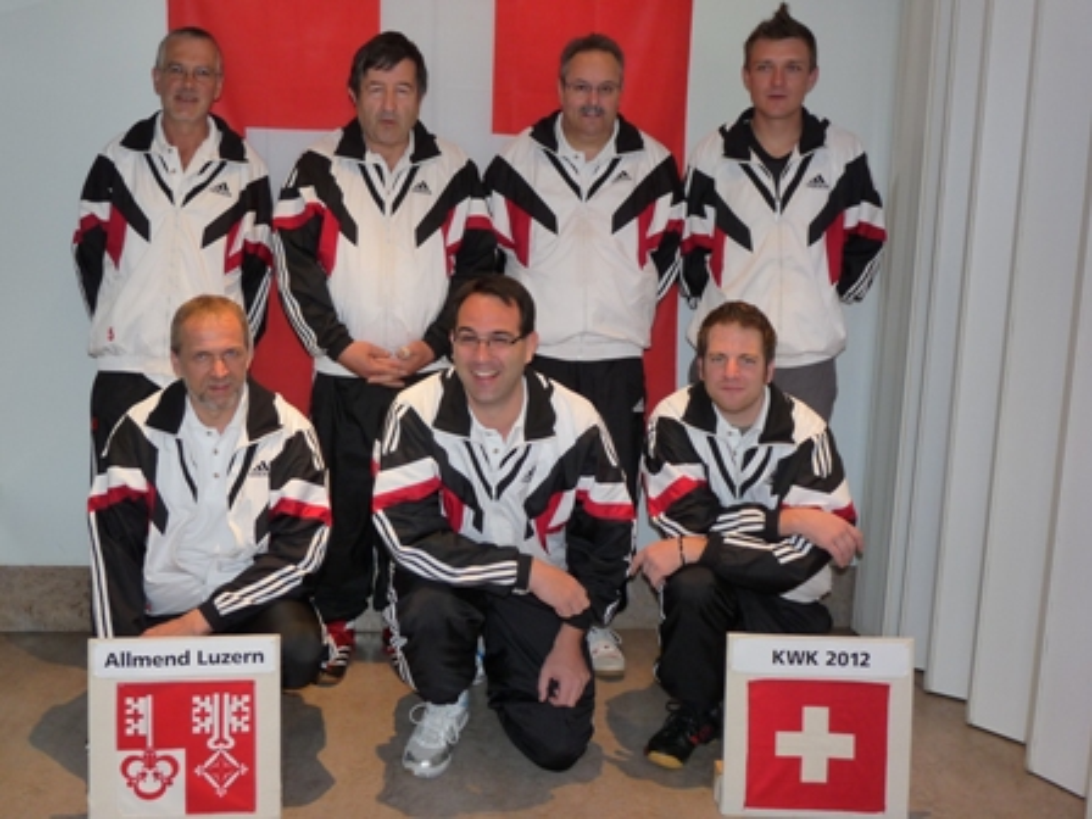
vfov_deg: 45.4
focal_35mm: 31
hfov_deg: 58.4
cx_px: 546
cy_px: 410
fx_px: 978
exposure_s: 1/30
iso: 160
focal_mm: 5.4
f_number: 3
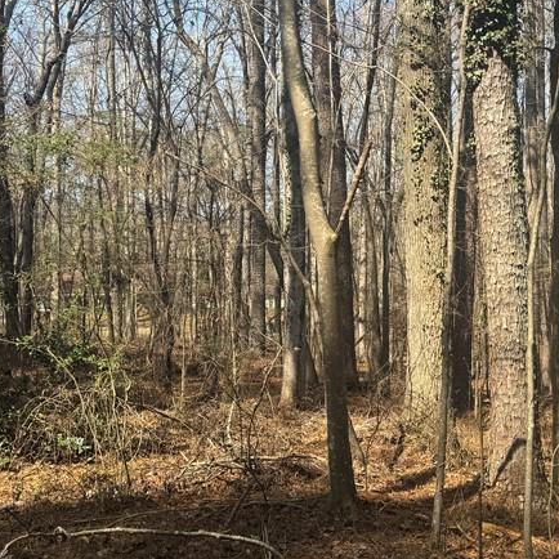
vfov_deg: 34.0
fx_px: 914
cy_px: 273
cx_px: 466
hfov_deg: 32.8
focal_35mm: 50
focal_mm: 6.76
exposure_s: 1/1524
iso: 80
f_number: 1.78
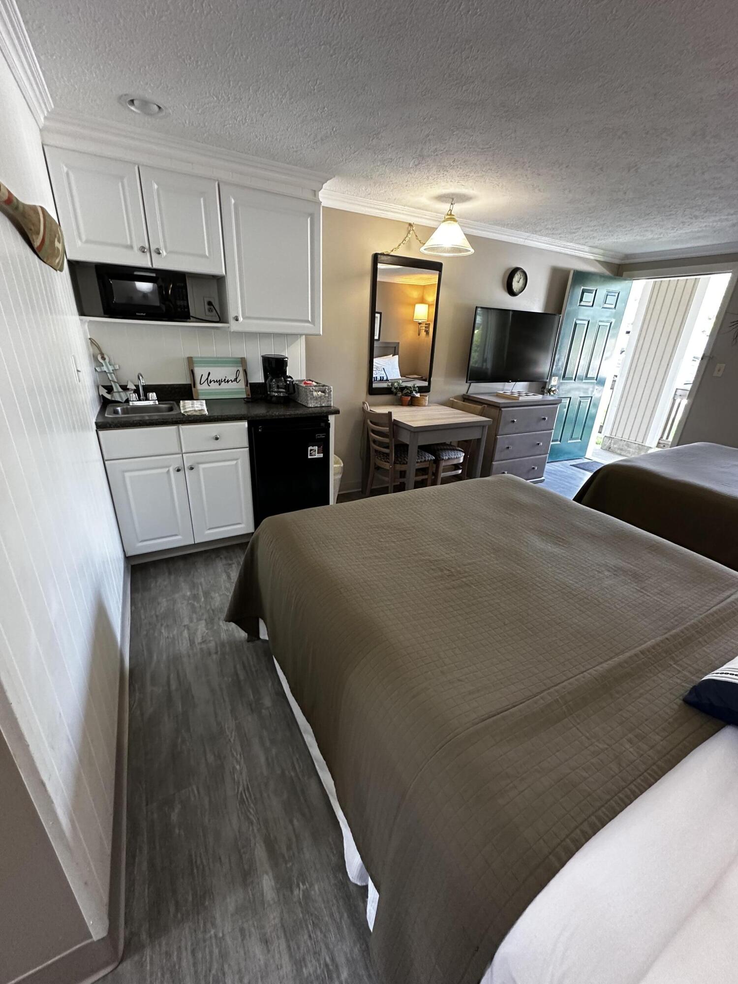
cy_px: 492
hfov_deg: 85.7
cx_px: 369
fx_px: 398
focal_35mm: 14
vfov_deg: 102.1
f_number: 2.2
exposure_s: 1/60
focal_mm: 2.22
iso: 320
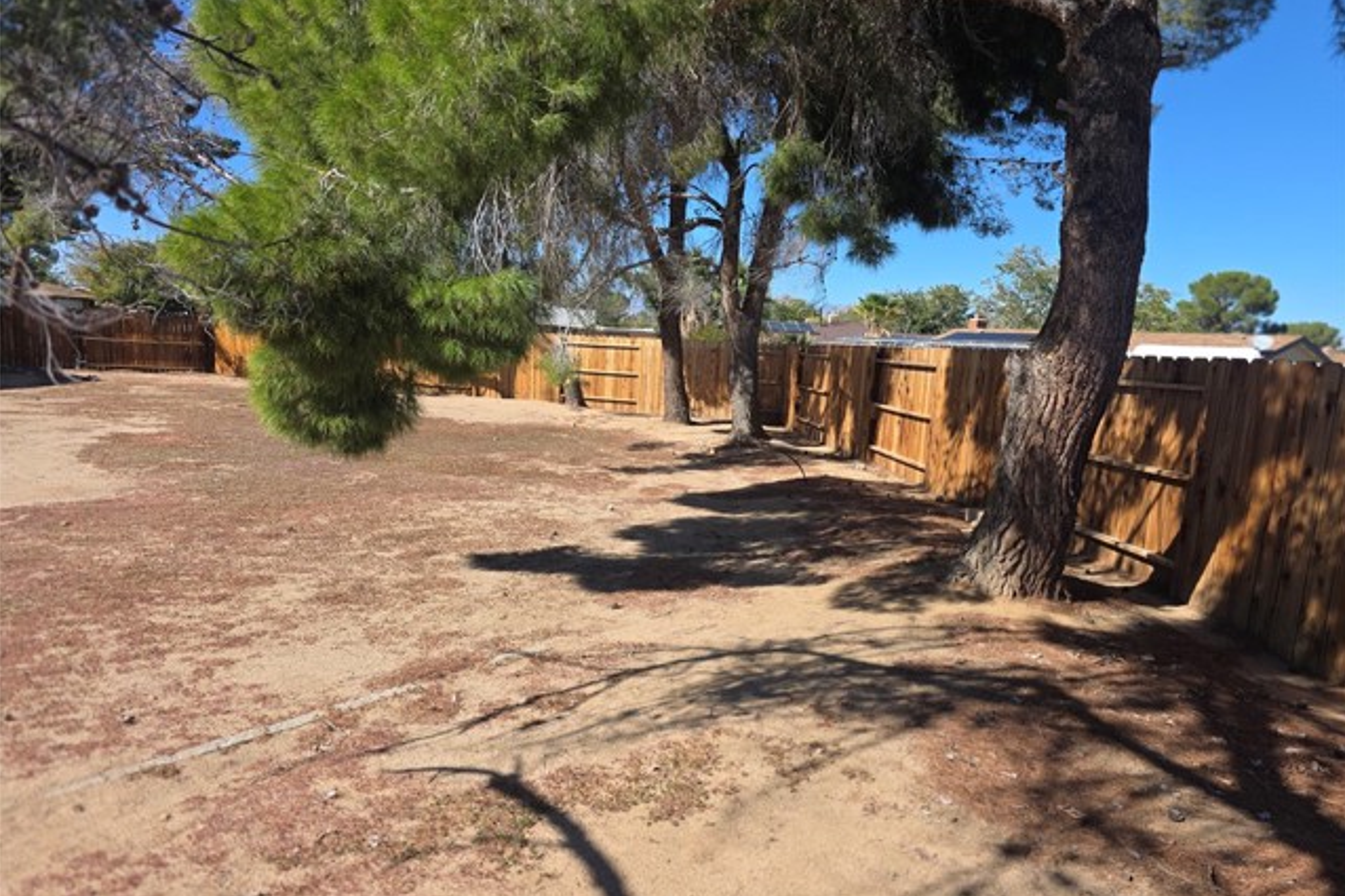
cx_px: 672
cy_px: 468
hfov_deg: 73.8
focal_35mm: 24
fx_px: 896
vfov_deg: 53.1
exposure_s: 1/4766
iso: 80
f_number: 1.7
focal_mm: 6.3
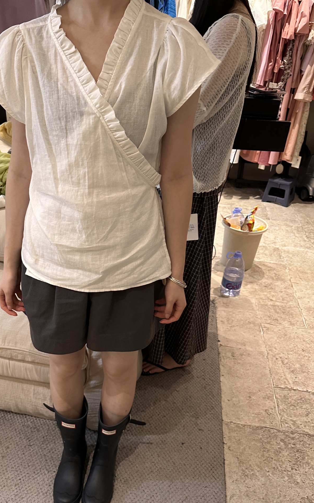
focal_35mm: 32
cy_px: 255
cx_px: 92
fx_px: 438
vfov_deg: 59.7
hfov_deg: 38.7
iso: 250
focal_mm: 6.86
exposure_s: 1/50
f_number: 1.78
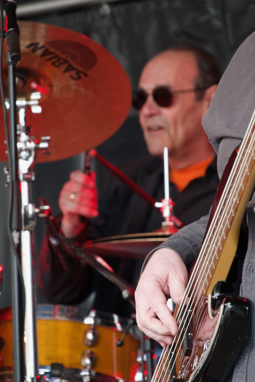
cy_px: 191
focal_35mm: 300
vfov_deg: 6.9
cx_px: 128
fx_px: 3186
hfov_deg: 4.6
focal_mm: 110.13
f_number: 4
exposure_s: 1/250
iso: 800
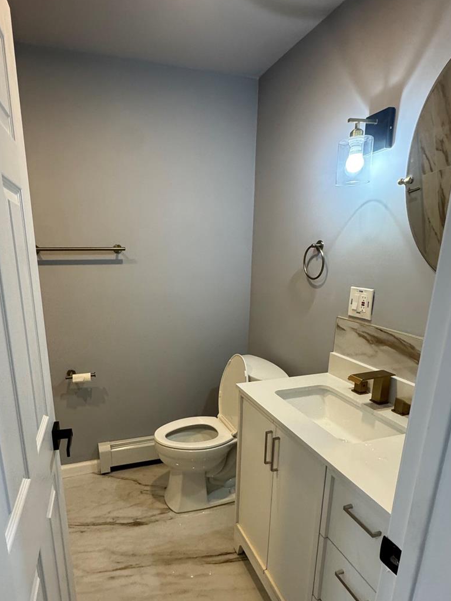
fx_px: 365
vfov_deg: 78.4
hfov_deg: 63.0
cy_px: 349
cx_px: 186
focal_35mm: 21
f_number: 2.2
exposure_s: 1/120
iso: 320
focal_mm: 2.22
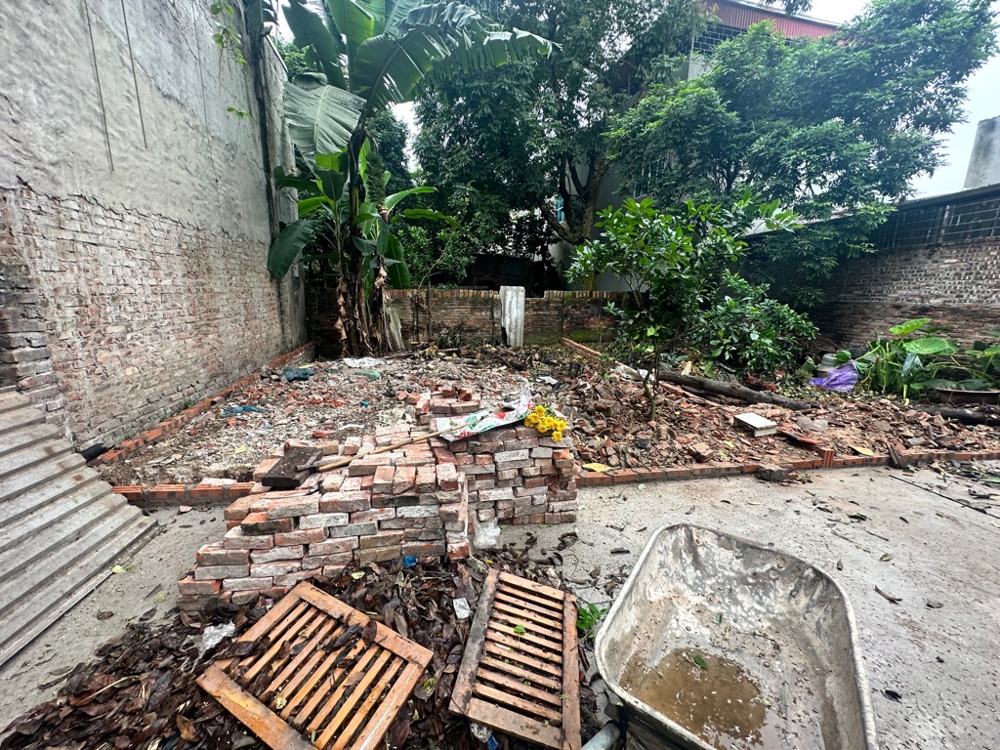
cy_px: 375
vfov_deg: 85.7
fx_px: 404
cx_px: 500
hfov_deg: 102.1
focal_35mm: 14
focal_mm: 2.22
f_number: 2.2
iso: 64
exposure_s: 1/99
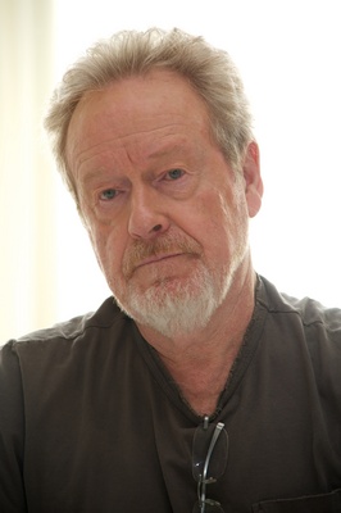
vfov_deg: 10.3
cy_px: 256
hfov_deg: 6.9
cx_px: 170
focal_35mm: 200
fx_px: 2846
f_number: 6.3
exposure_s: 1/60
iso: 500
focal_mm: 200
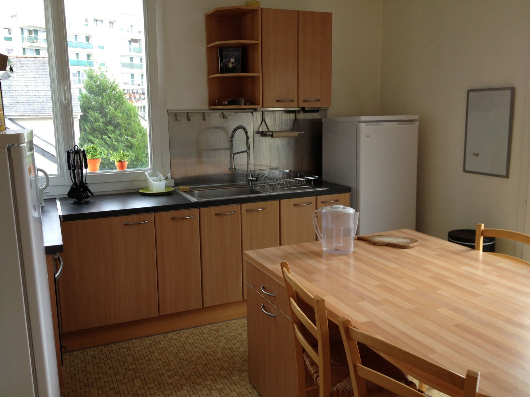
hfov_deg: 52.6
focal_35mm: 35
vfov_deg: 40.7
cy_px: 198
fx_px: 536
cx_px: 265
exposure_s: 1/120
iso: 64
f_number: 2.4
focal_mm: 4.28
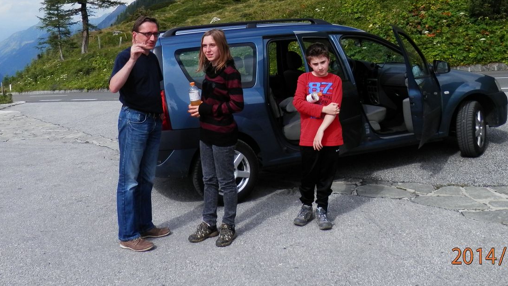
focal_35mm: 40
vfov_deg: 28.7
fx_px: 539
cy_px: 36
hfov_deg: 50.4
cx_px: 237
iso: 80
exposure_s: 1/125
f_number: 8.7
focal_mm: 4.5
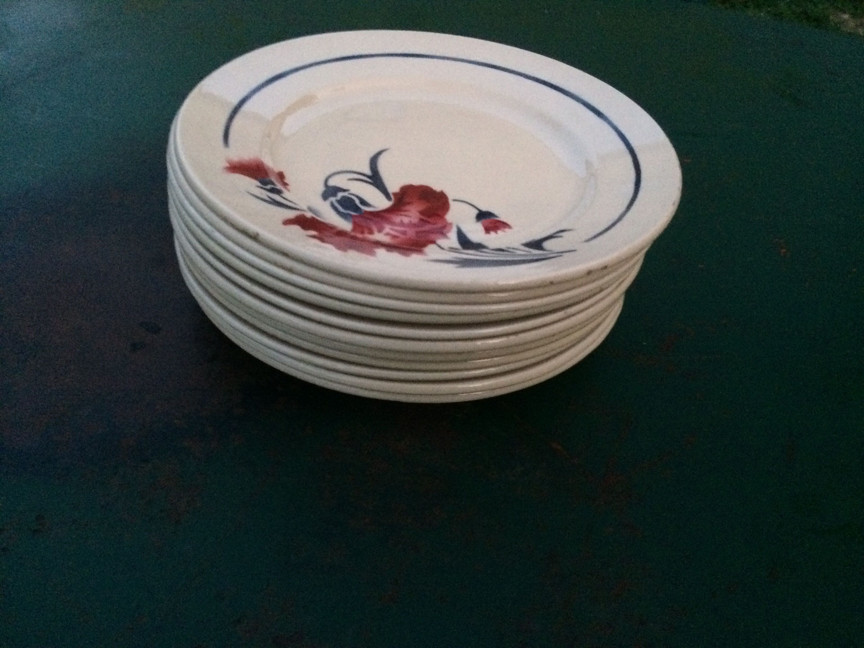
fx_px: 724
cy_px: 324
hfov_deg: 61.7
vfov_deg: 48.2
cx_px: 432
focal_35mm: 29
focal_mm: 4.15
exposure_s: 1/17
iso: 320
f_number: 2.2
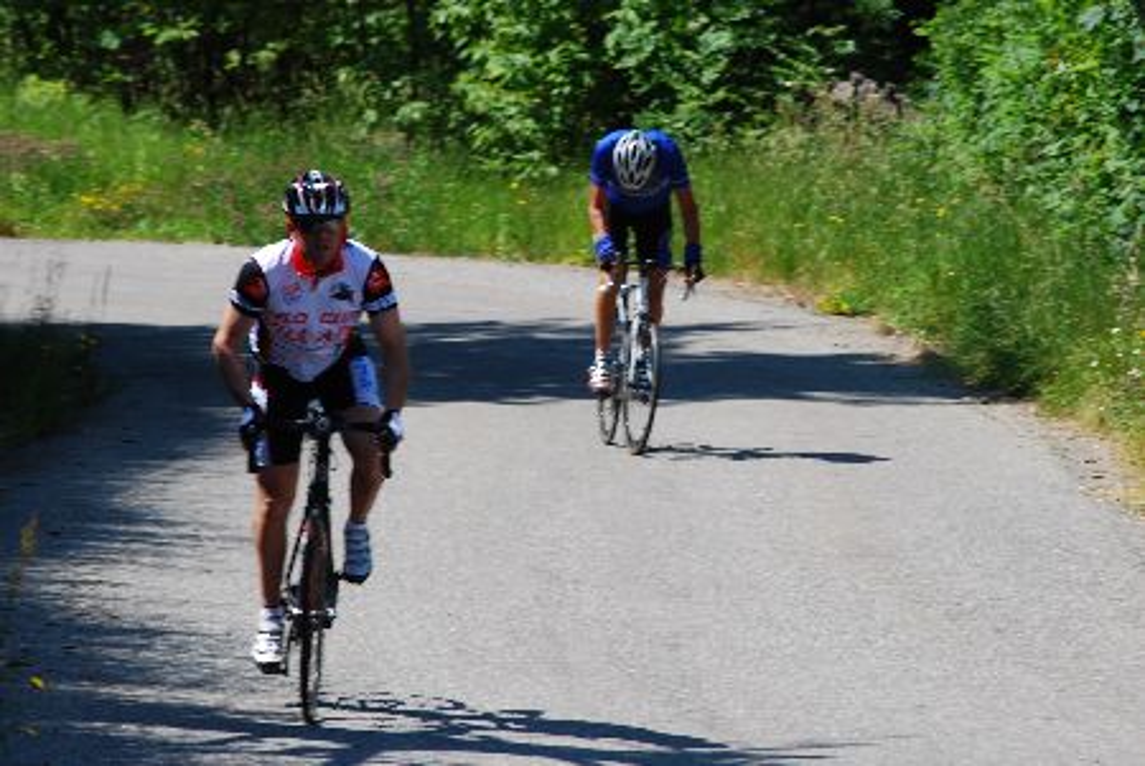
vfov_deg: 4.8
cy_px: 383
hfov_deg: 7.2
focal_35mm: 285
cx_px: 572
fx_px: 9073
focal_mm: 190
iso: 100
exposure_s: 1/125
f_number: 9
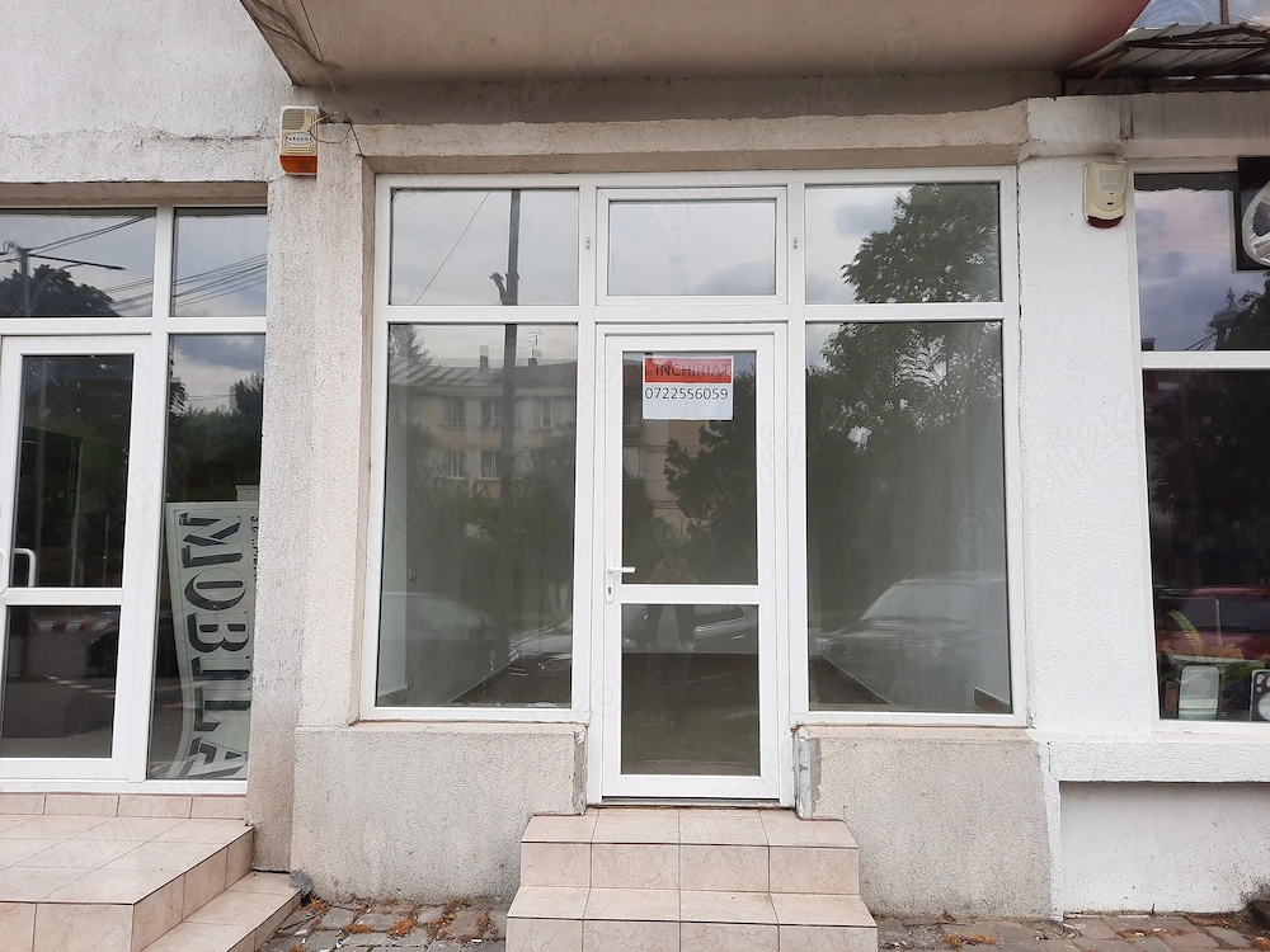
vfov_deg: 54.9
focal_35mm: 25
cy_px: 476
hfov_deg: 69.4
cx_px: 635
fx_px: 917
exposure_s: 1/399
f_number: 2
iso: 32
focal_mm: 4.6
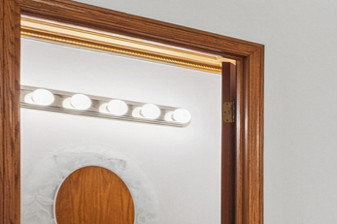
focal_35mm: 70
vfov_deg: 18.6
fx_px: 655
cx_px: 682
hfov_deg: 18.4
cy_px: 252
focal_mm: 10
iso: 250
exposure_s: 1/20
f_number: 8
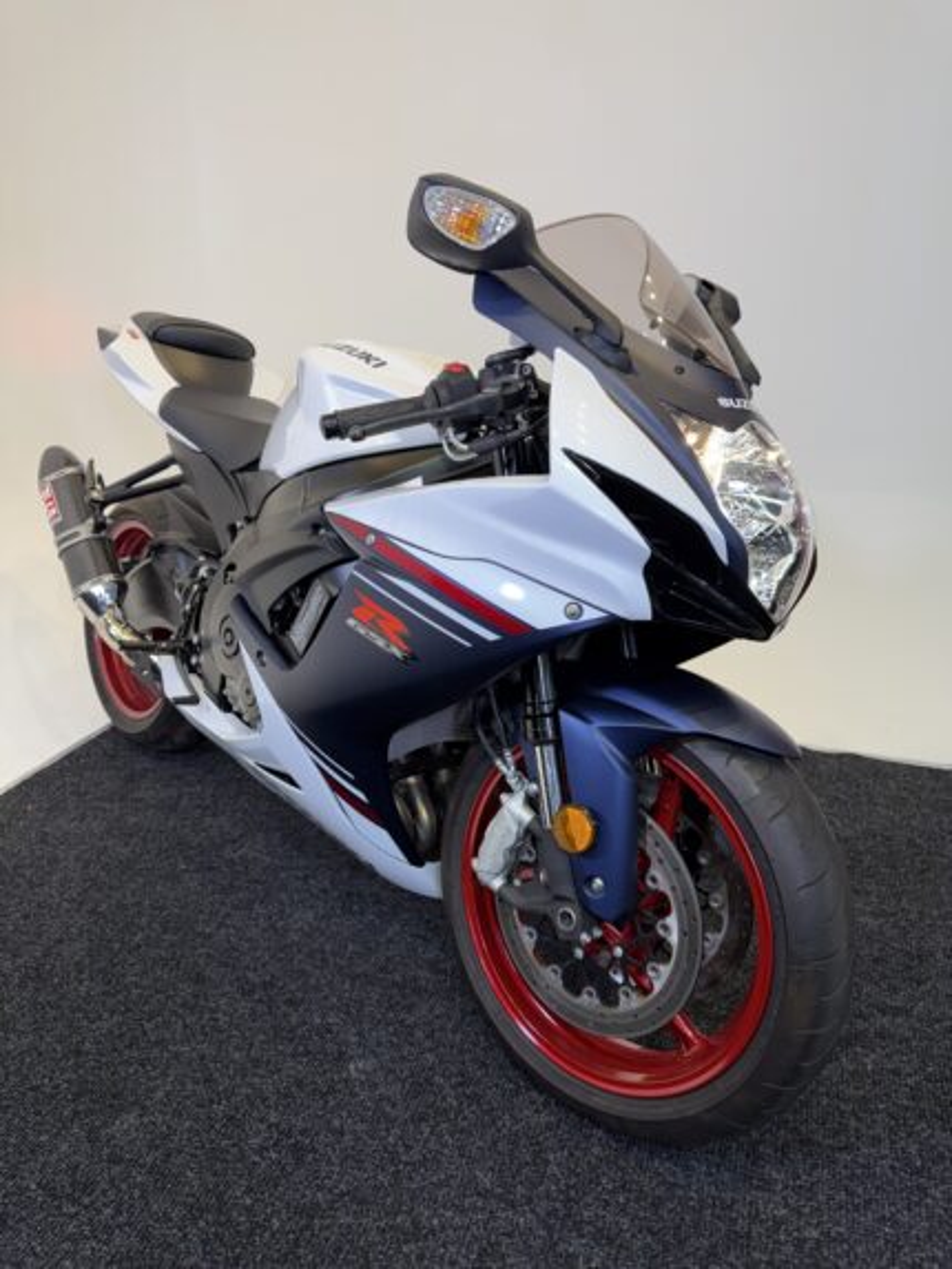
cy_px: 634
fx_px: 880
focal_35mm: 24
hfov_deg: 56.8
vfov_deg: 71.6
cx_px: 476
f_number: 1.78
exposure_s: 1/120
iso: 125
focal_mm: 6.76
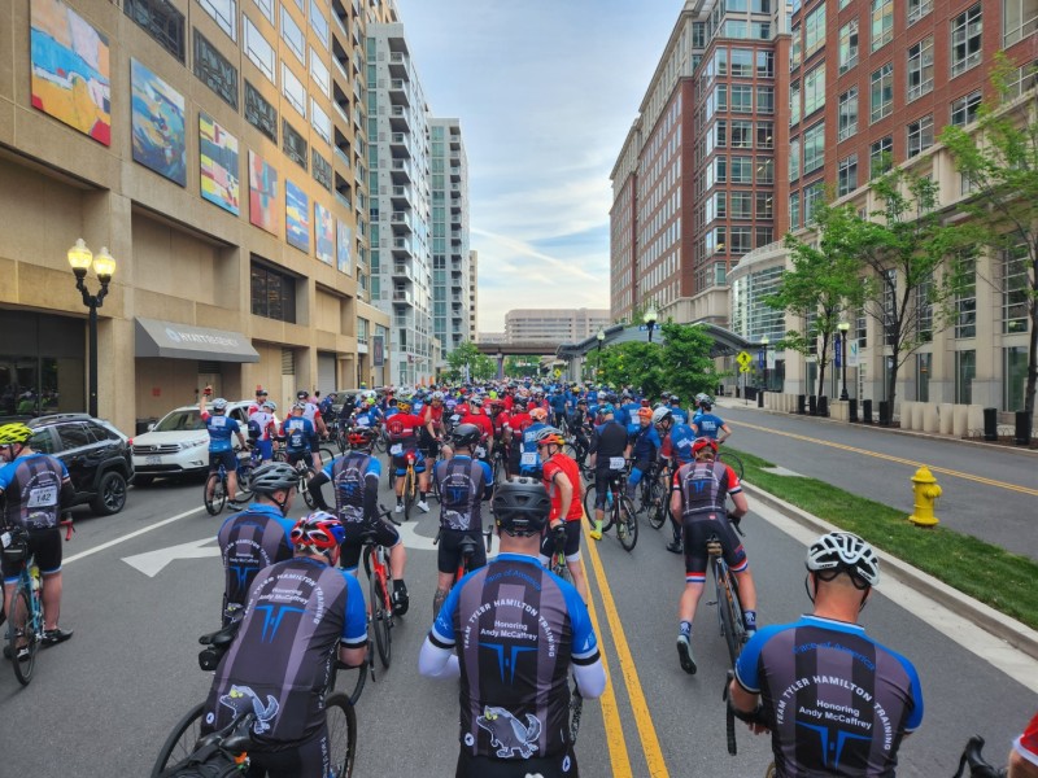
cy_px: 389
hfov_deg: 73.9
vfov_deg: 58.9
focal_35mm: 23
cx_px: 519
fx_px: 690
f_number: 1.8
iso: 32
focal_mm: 5.4
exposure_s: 1/180
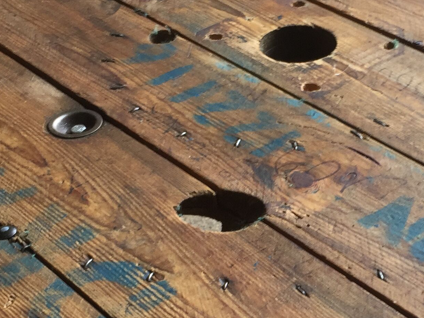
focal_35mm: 77
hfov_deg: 24.7
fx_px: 943
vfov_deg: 18.9
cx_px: 366
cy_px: 266
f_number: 2.2
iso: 40
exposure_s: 1/50
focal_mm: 4.15
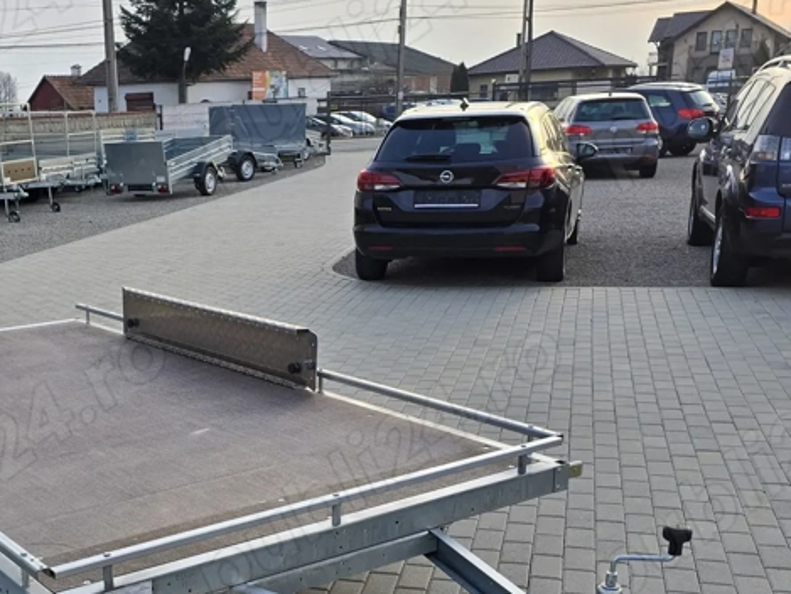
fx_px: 1120
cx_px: 180
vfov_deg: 28.9
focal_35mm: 49
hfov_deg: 37.7
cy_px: 496
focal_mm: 6.3
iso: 12
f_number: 1.7
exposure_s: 1/198
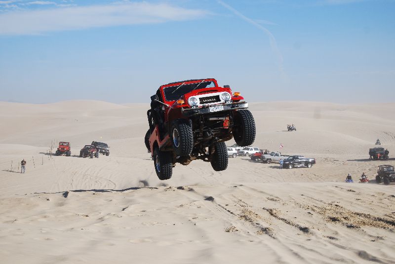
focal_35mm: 72
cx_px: 198
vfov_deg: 19.0
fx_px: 791
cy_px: 132
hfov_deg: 28.0
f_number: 5.6
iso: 180
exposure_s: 1/1000
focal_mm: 48
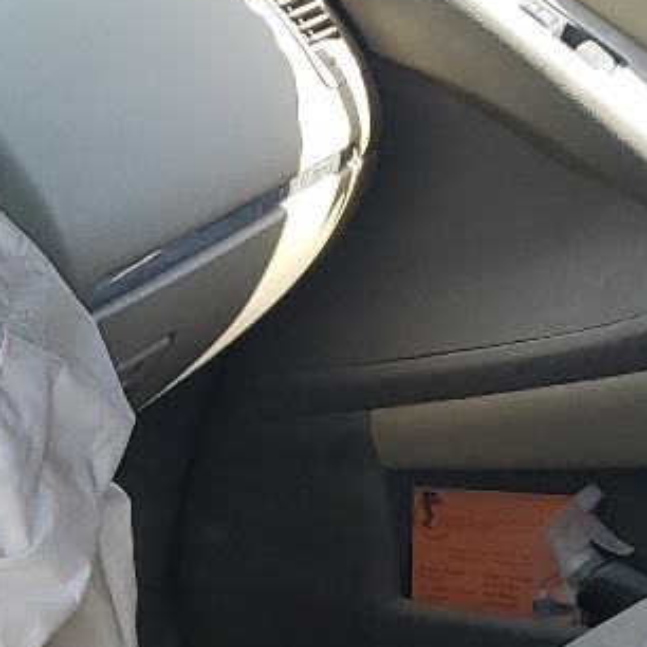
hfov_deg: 14.1
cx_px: -144
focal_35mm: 120
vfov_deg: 13.7
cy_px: 949
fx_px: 2538
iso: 50
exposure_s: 1/476
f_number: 1.5
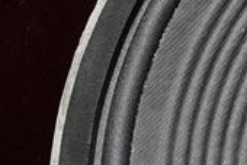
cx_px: 571
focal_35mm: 216
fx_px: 1485
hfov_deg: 8.7
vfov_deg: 6.4
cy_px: 176
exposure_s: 1/200
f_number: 8
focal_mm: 31
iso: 3200
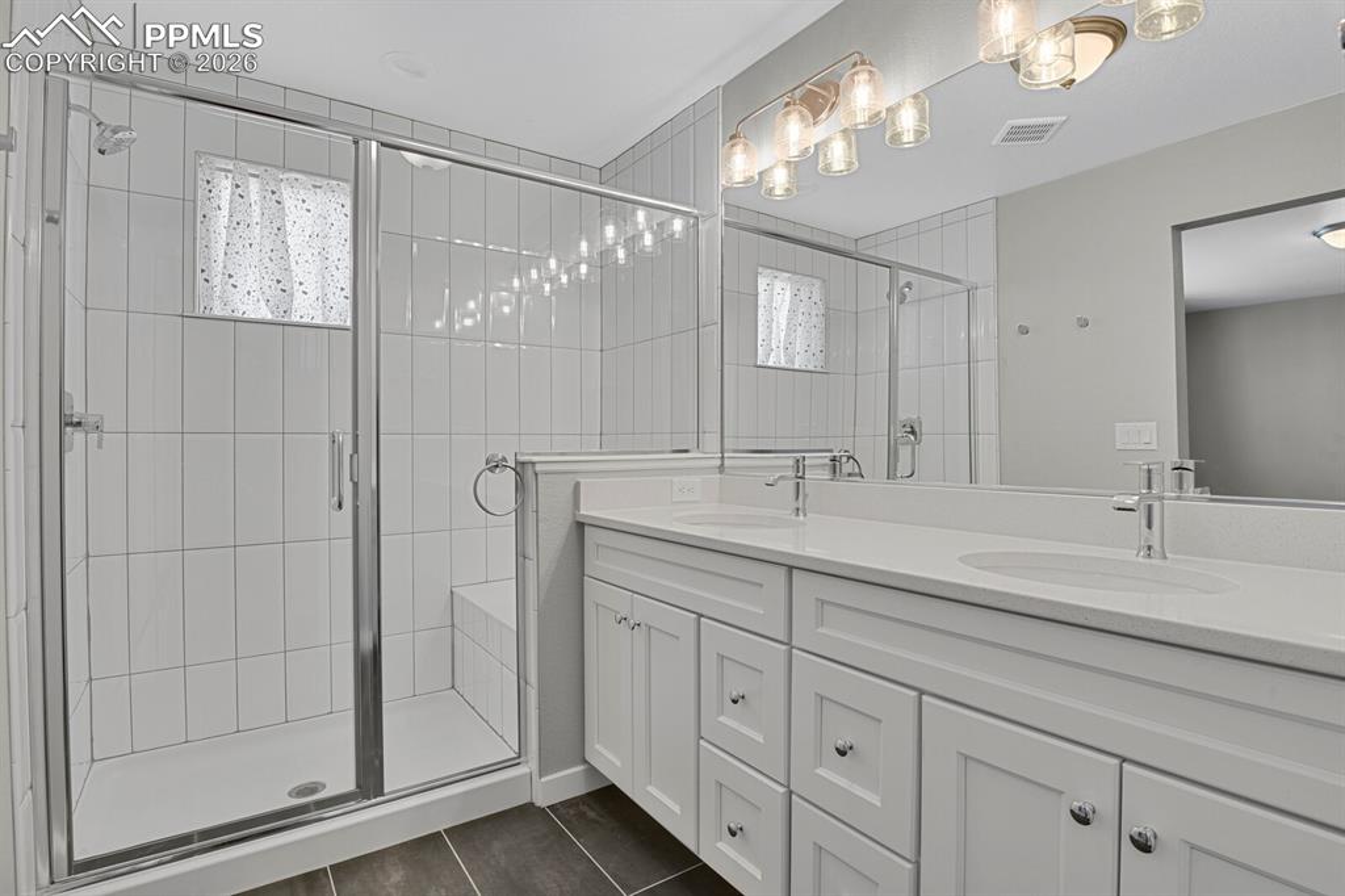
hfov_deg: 93.3
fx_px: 635
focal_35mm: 17
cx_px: 672
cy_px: 448
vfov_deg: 70.4
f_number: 8
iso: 2500
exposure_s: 1/20
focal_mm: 17
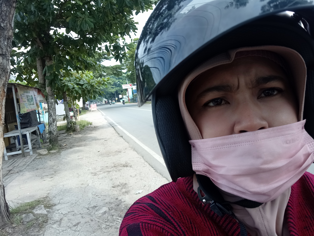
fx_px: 254
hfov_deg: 63.4
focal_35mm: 28
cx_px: 157
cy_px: 118
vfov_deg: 49.7
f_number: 2.25
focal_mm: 3.74
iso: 102
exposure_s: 1/155
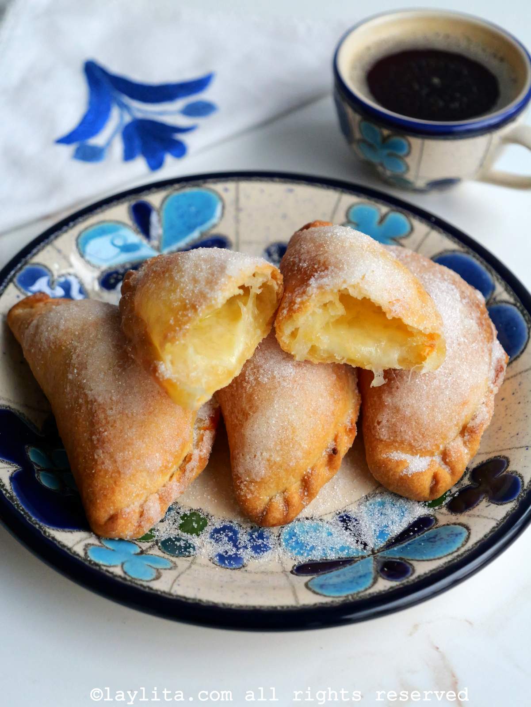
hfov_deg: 19.4
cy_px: 354
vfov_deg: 25.7
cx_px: 266
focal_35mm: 76
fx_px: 1554
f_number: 3.9
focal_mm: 38
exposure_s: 1/100
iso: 2500
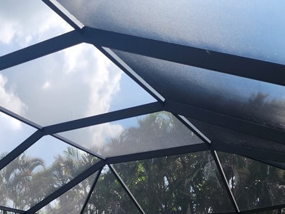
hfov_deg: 29.4
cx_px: -41
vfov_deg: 23.1
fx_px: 478
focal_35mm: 58
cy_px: 260
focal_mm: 6.4
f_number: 1.8
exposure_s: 1/462
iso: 12
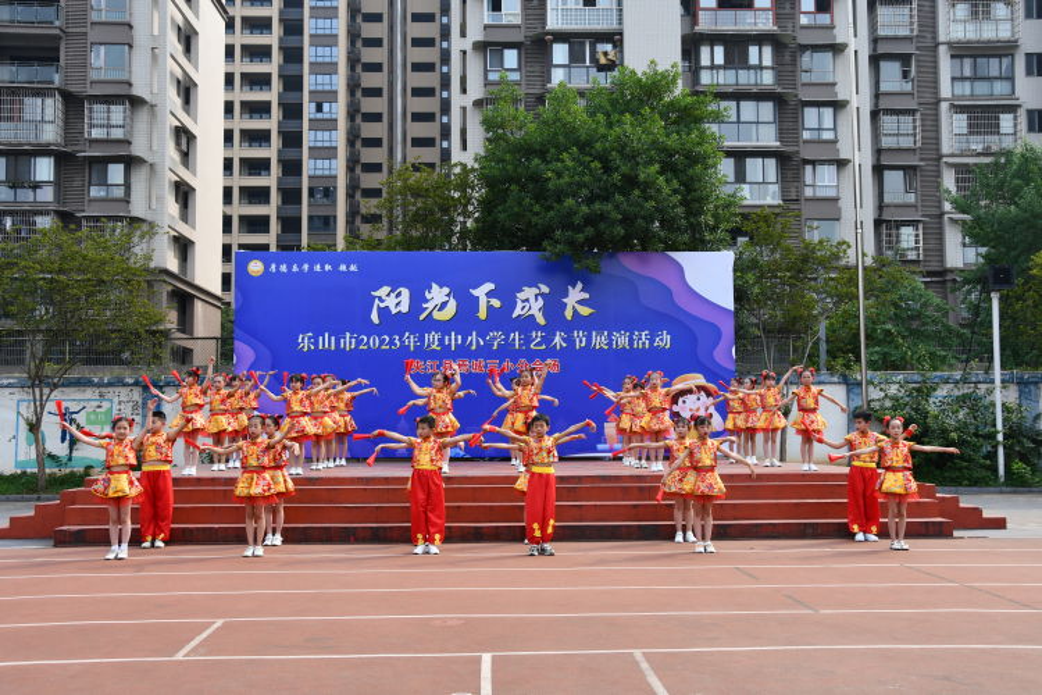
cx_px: 521
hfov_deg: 49.6
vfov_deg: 34.2
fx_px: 1129
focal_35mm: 39
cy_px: 348
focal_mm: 26
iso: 100
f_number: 7.1
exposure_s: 1/200
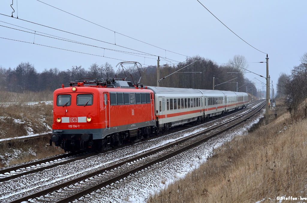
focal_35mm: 75
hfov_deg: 27.0
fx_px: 638
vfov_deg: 18.1
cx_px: 154
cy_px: 102
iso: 320
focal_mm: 50
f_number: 5
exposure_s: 1/640
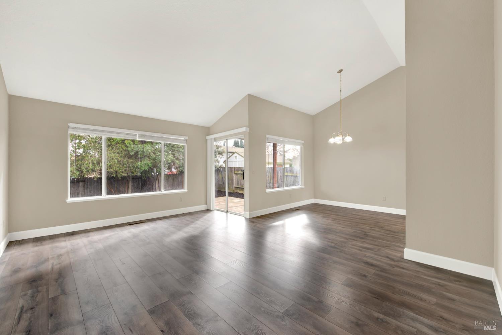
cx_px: 251
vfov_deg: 81.3
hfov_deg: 104.2
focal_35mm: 14
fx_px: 195
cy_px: 168
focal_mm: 14
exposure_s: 1/6
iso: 100
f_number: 14
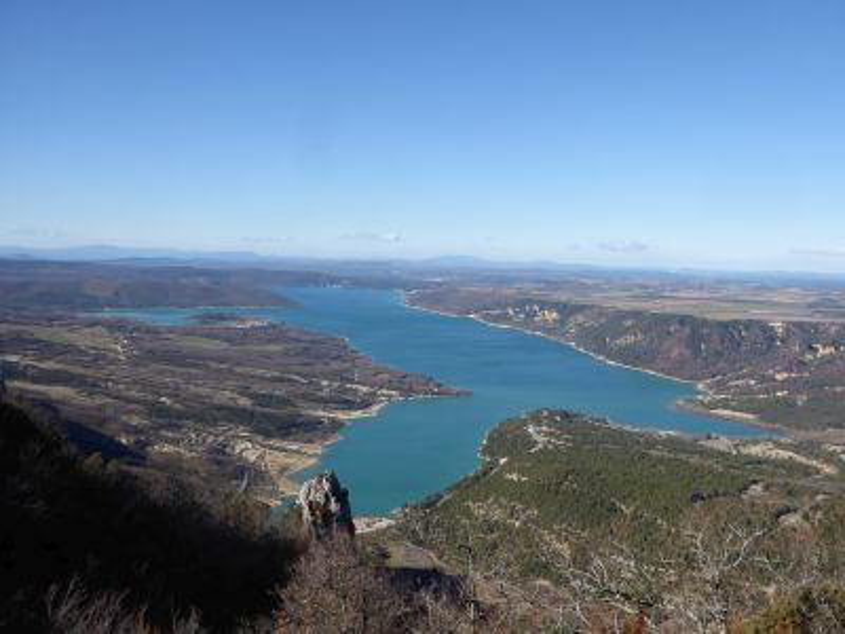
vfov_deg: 41.8
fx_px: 830
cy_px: 317
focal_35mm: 34
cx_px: 422
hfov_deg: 54.0
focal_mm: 5.8
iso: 80
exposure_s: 1/800
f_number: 3.6
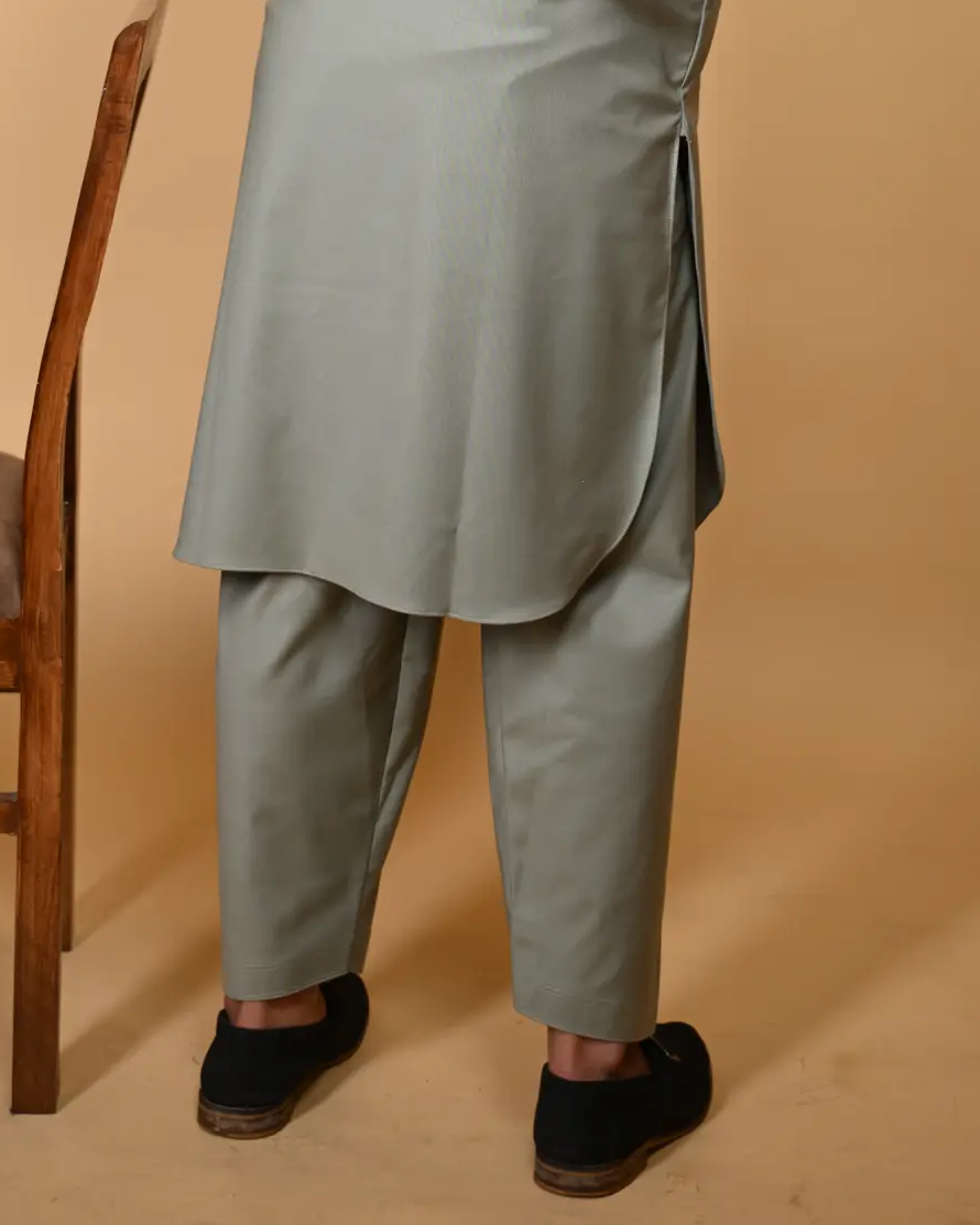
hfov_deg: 17.9
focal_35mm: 86
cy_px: -42
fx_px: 3119
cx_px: 436
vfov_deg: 21.3
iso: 80
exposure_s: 1/200
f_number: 2.8
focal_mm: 40
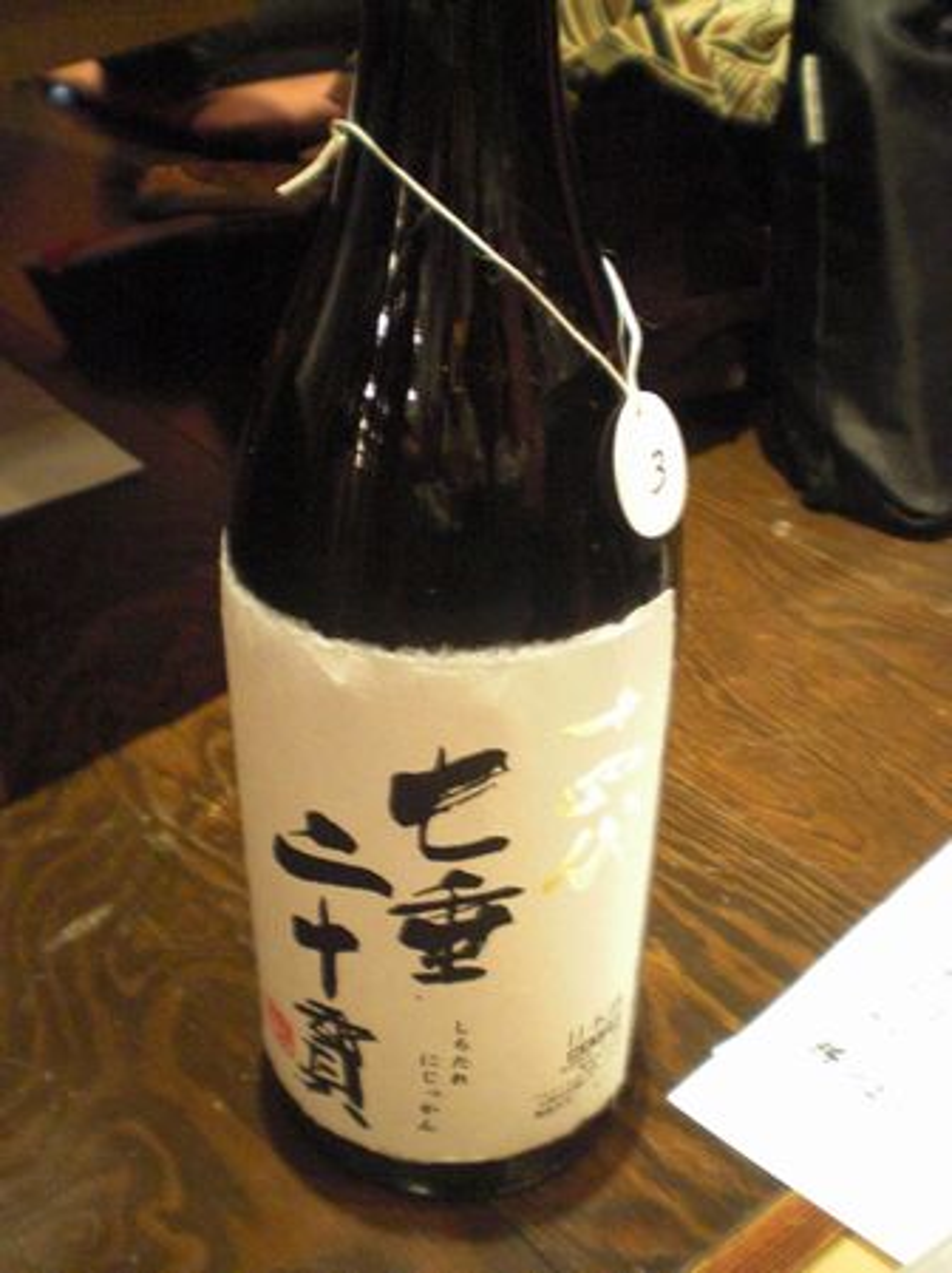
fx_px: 1395
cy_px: 636
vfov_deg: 49.0
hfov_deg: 37.7
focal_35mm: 38
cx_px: 476
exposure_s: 1/10
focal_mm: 6.3
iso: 800
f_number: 3.1
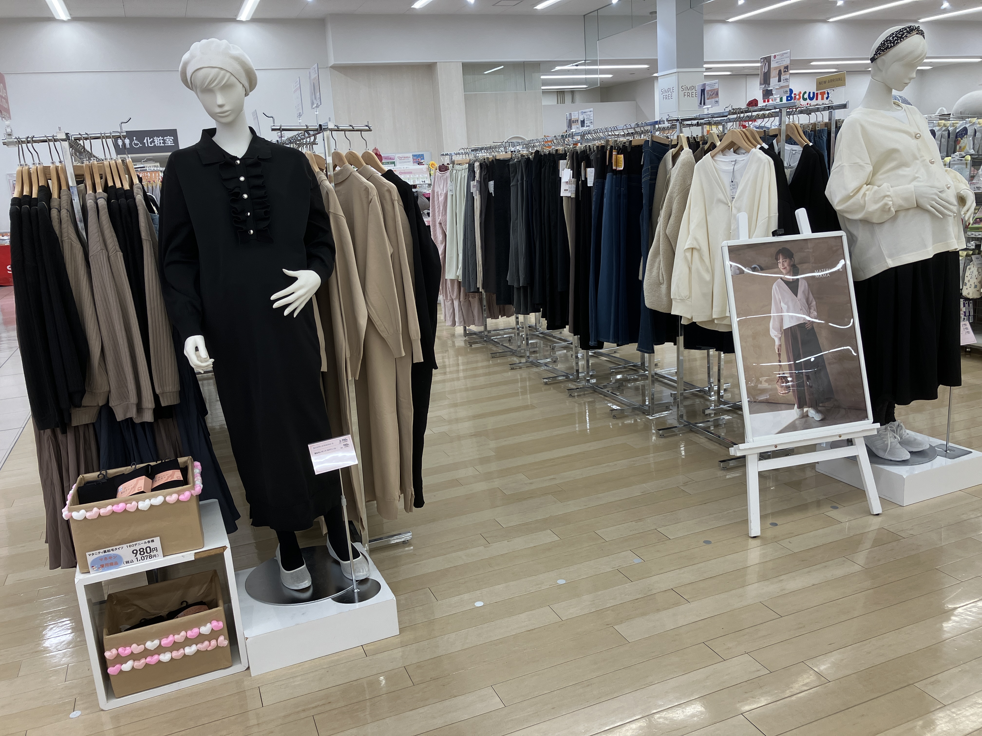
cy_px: 368
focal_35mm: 28
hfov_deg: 63.4
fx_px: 794
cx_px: 491
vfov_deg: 49.7
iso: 50
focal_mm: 3.99
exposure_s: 1/120
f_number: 1.8
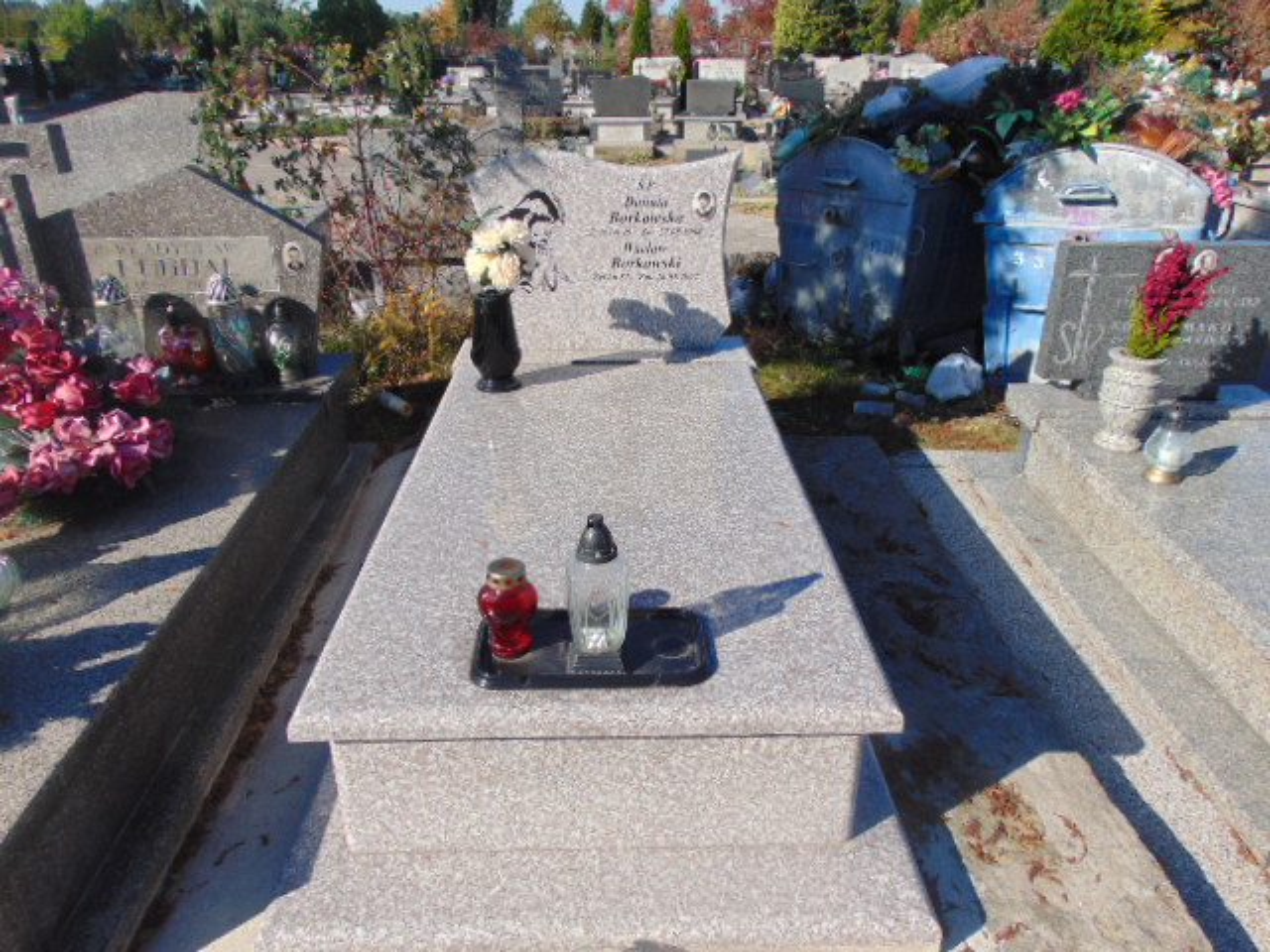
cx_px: 635
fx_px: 917
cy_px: 476
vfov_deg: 54.9
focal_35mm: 25
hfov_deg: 69.4
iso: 80
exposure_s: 1/200
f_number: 7.7
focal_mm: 4.5
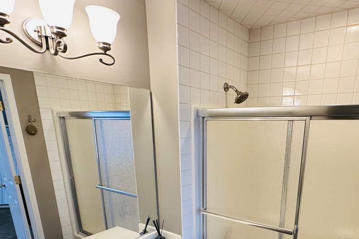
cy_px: 206
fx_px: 259
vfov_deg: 45.8
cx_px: 222
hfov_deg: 68.4
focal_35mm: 26
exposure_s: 1/60
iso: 160
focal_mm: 2.22
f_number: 2.2
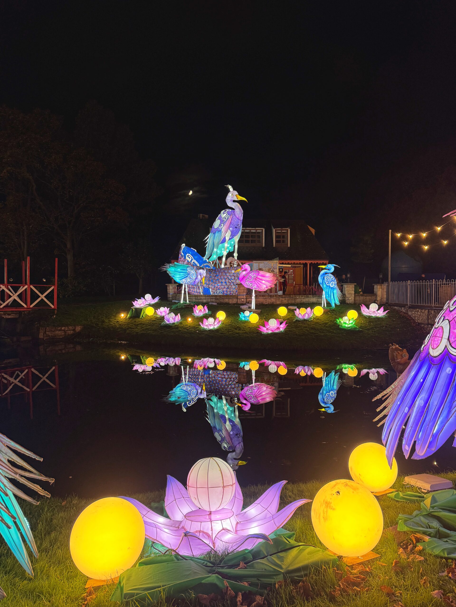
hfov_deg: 56.8
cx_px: 228
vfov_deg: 71.6
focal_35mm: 24
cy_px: 304
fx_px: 422
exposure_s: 1/50
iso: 160
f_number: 1.78
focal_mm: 6.76
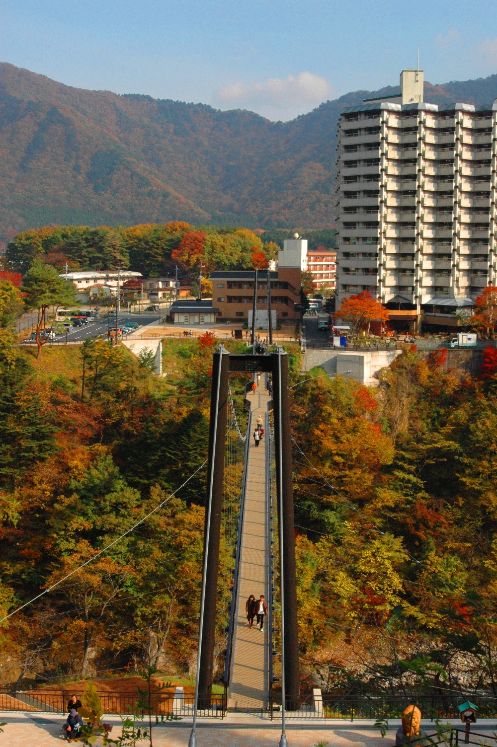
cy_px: 374
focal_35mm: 42
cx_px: 248
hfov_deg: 31.8
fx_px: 871
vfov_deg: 46.4
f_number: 11
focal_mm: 28
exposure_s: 1/500
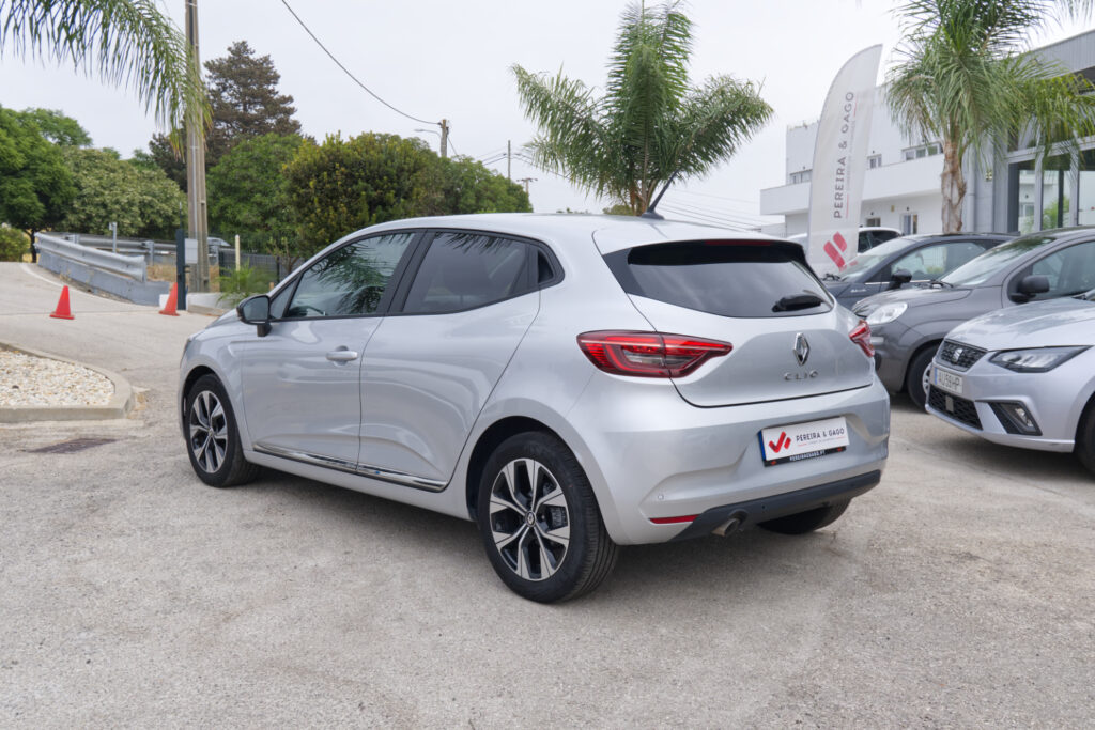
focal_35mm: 35
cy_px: 365
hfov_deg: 54.4
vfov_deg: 37.9
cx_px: 548
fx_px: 1065
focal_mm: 23.5
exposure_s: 1/125
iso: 160
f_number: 9
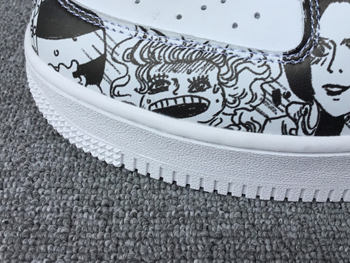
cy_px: 77
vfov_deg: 29.9
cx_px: 186
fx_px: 485
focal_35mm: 48
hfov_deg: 39.6
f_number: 2.4
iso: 25
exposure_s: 1/332
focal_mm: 3.3
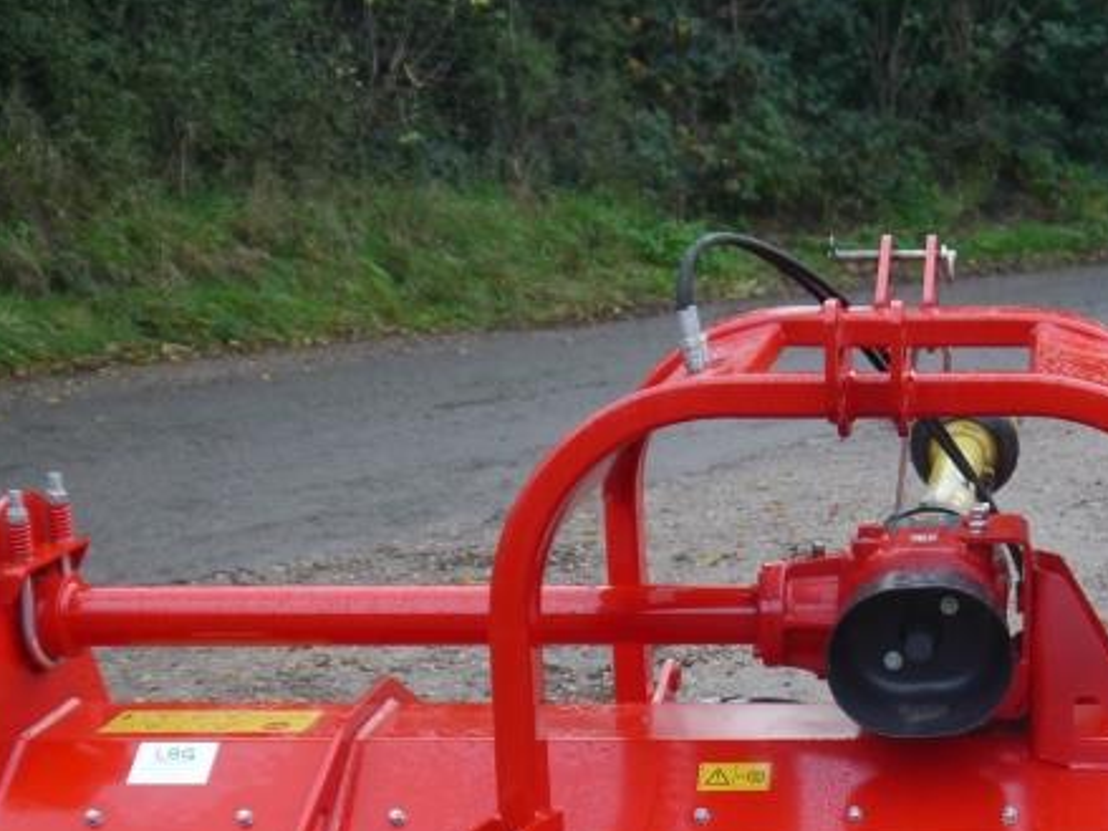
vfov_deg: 20.6
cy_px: 745
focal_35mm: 70
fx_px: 2240
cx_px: 979
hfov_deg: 26.9
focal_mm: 15
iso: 500
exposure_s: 1/60
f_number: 3.5
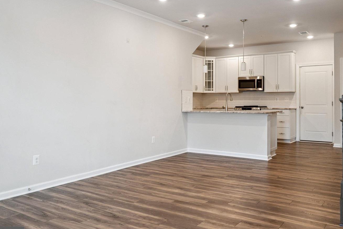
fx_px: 314
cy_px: 114
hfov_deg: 57.2
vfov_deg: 40.0
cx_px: 172
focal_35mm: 33
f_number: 5.6
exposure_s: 1/40
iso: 400
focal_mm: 20
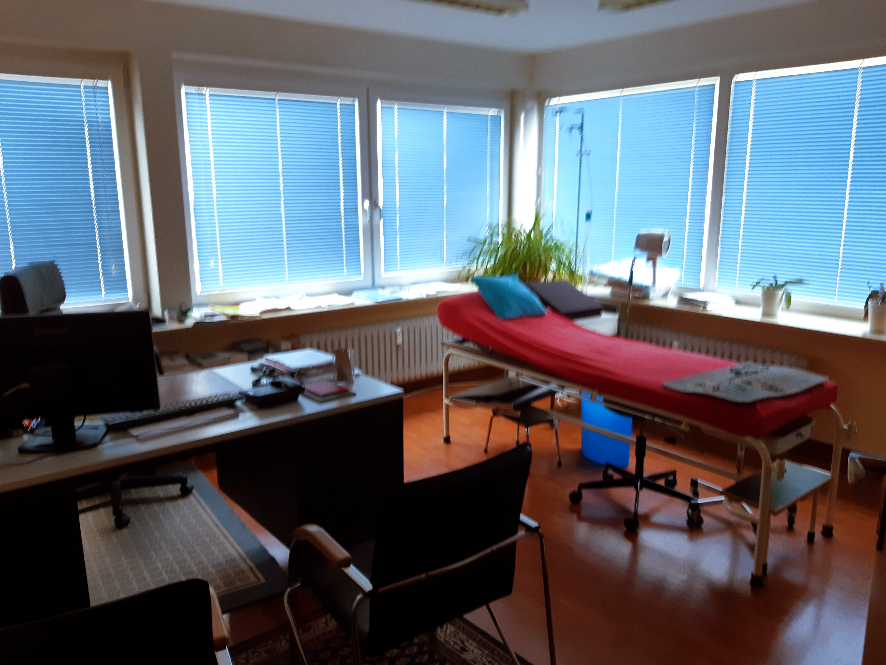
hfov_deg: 67.3
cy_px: 332
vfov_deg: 53.1
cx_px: 443
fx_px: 665
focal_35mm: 26
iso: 50
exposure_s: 1/33
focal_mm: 3.93
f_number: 1.7
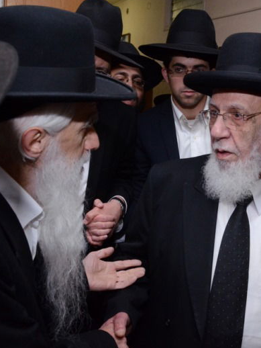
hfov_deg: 35.9
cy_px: 174
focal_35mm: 40
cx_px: 151
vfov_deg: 46.8
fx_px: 402
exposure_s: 1/160
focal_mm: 18
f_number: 5
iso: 2000
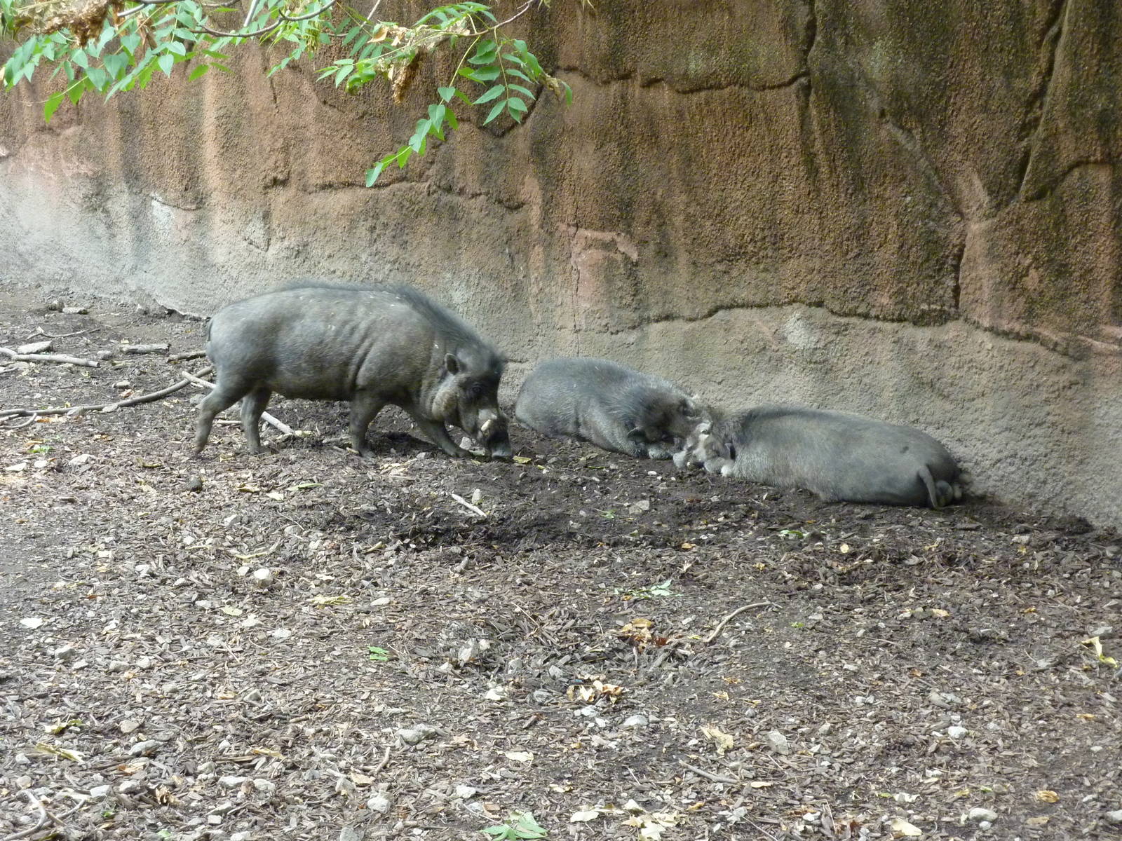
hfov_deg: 17.7
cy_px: 420
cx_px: 561
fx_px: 3598
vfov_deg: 13.3
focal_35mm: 111
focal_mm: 18.2
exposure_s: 1/60
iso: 400
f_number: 4.4
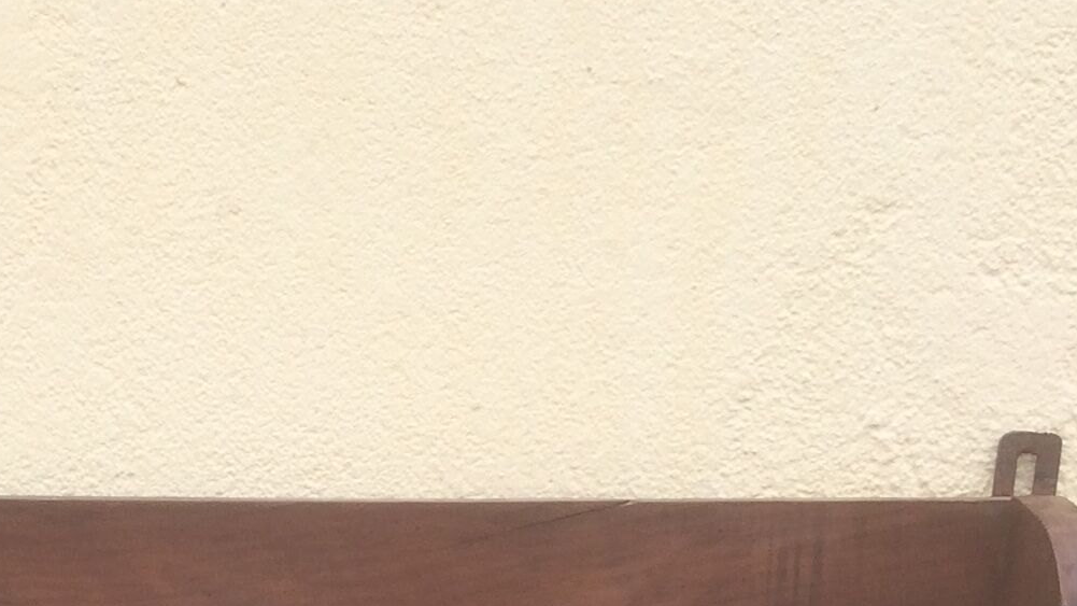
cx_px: 88
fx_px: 2941
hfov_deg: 20.3
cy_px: 996
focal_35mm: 103
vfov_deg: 11.2
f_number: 2.2
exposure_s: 1/326
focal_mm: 4.15
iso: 32
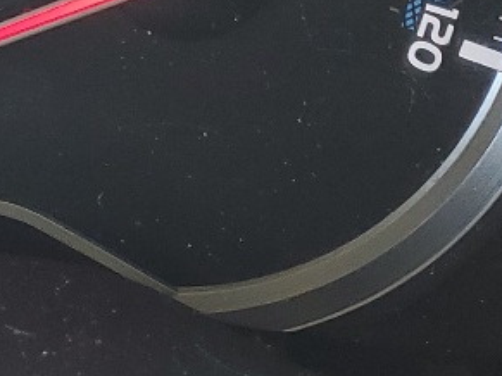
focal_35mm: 143
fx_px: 2073
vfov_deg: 10.0
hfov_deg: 12.3
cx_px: -480
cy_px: -229
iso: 54
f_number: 1.5
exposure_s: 1/60.2
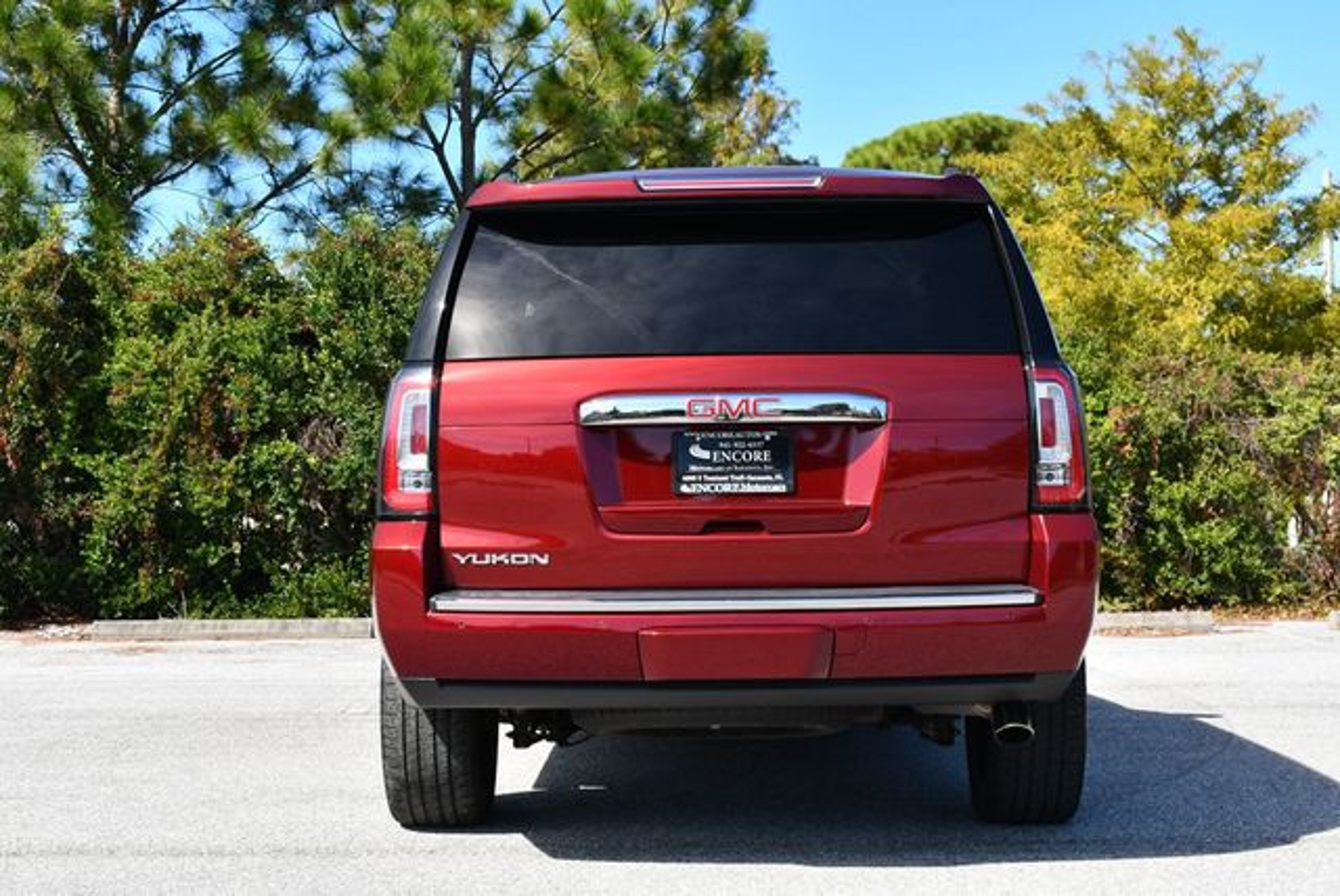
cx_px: 670
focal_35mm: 60
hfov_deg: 33.4
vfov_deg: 22.7
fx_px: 2235
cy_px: 448
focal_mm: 30
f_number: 8
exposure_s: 1/250
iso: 140
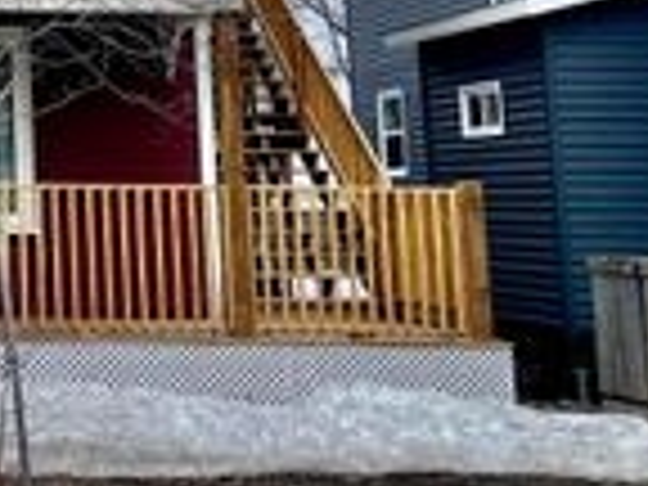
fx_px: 1685
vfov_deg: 15.8
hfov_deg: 19.6
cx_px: -248
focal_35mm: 90
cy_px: -88
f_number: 1.6
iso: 32
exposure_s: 1/2353
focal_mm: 4.2
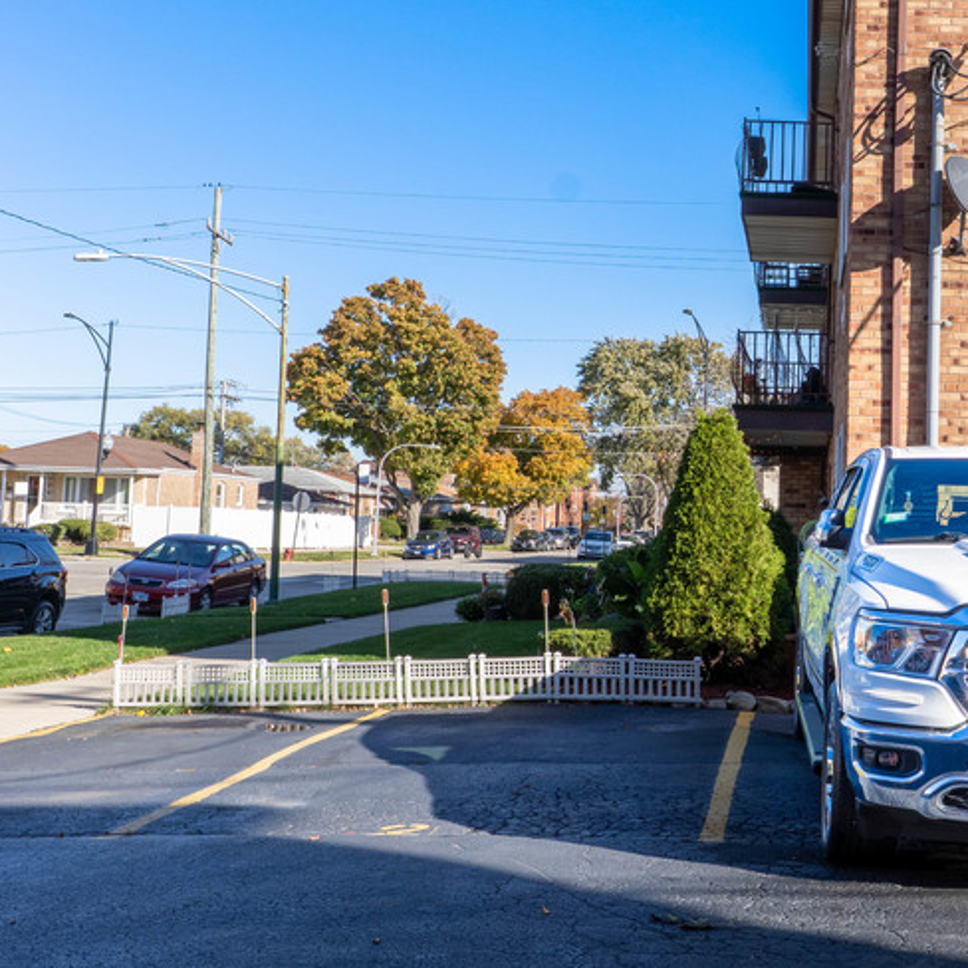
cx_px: 770
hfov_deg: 34.3
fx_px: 1519
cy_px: 395
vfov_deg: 35.3
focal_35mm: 48
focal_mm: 17
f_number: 9
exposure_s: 1/1000
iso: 125
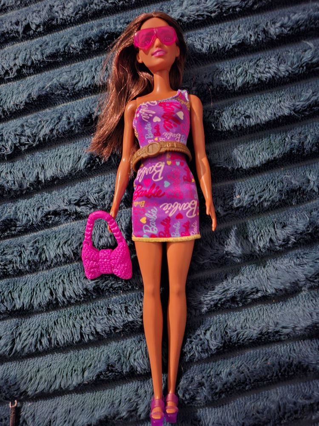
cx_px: 160
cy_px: 213
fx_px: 283
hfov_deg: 58.9
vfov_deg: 73.9
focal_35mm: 23
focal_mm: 5.54
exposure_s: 1/9
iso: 1250
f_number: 1.8
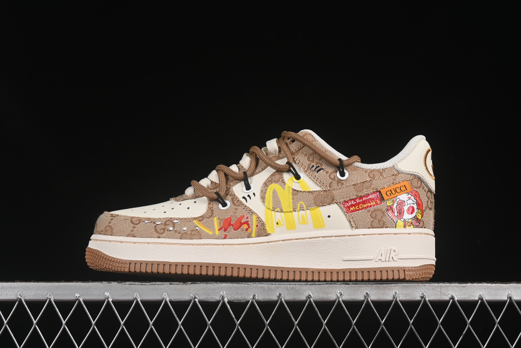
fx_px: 1085
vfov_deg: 18.2
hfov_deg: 27.0
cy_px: 174
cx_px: 260
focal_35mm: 75
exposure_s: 1/60
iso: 160
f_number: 8
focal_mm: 50
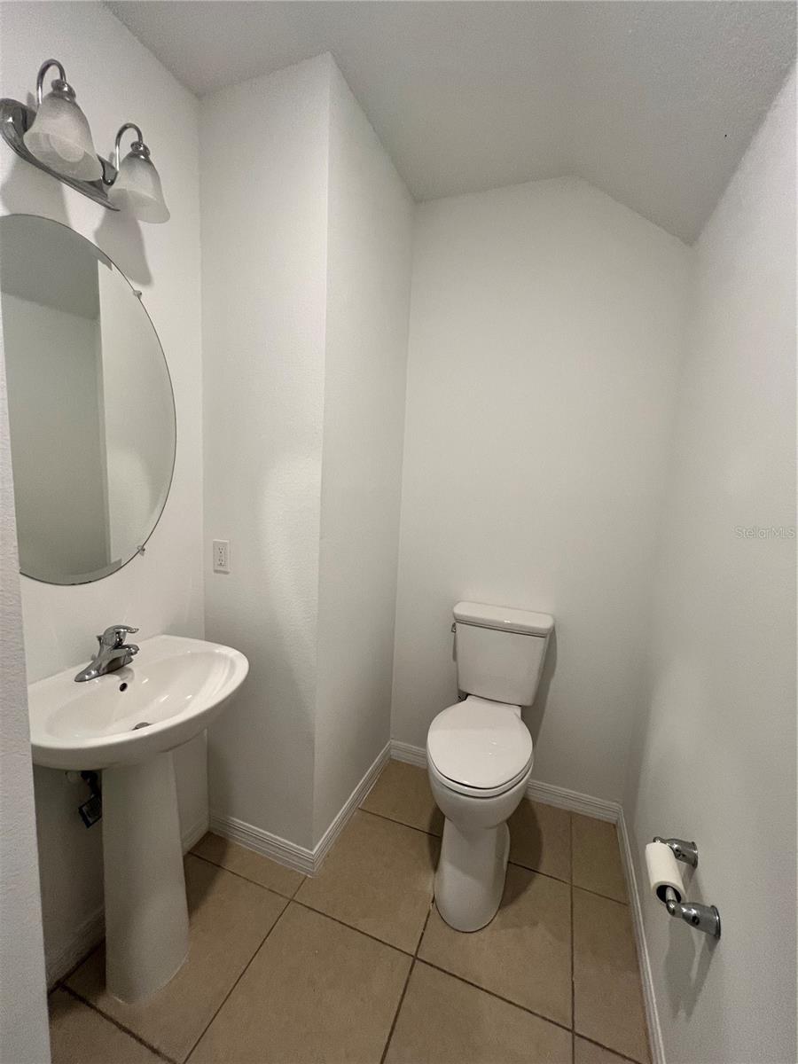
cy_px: 532
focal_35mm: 13
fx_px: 400
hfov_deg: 89.9
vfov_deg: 106.2
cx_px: 399
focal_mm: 1.57
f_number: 1.8
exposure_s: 1/120
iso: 200
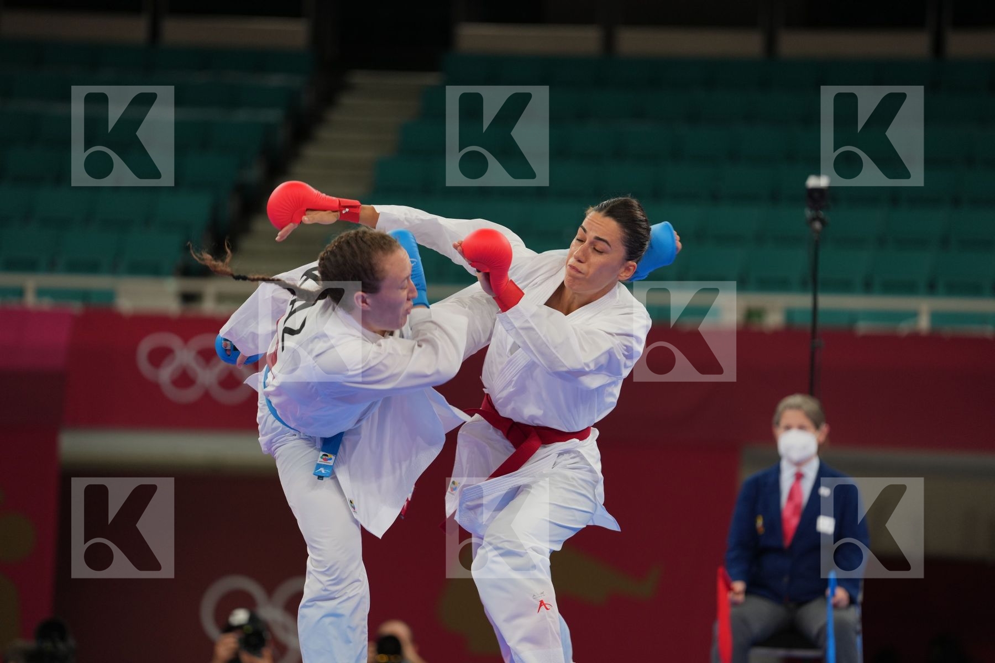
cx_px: 498
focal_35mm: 200
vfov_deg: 6.9
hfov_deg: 10.3
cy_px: 332
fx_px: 5527
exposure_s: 1/1000
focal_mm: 200
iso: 500
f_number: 2.8
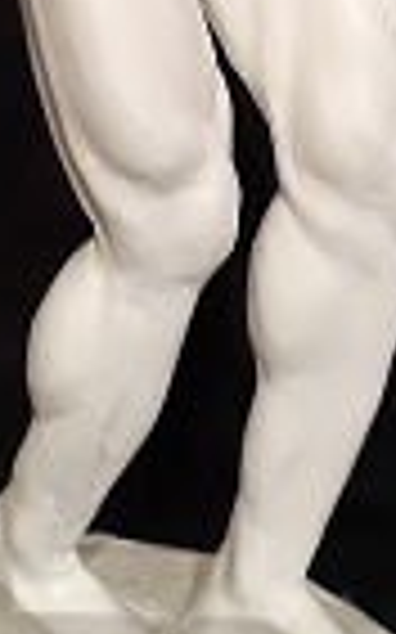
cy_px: -144
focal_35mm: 94
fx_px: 1625
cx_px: 144
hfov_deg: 13.9
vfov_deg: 20.5
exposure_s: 1/25
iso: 640
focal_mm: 3.92
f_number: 1.7
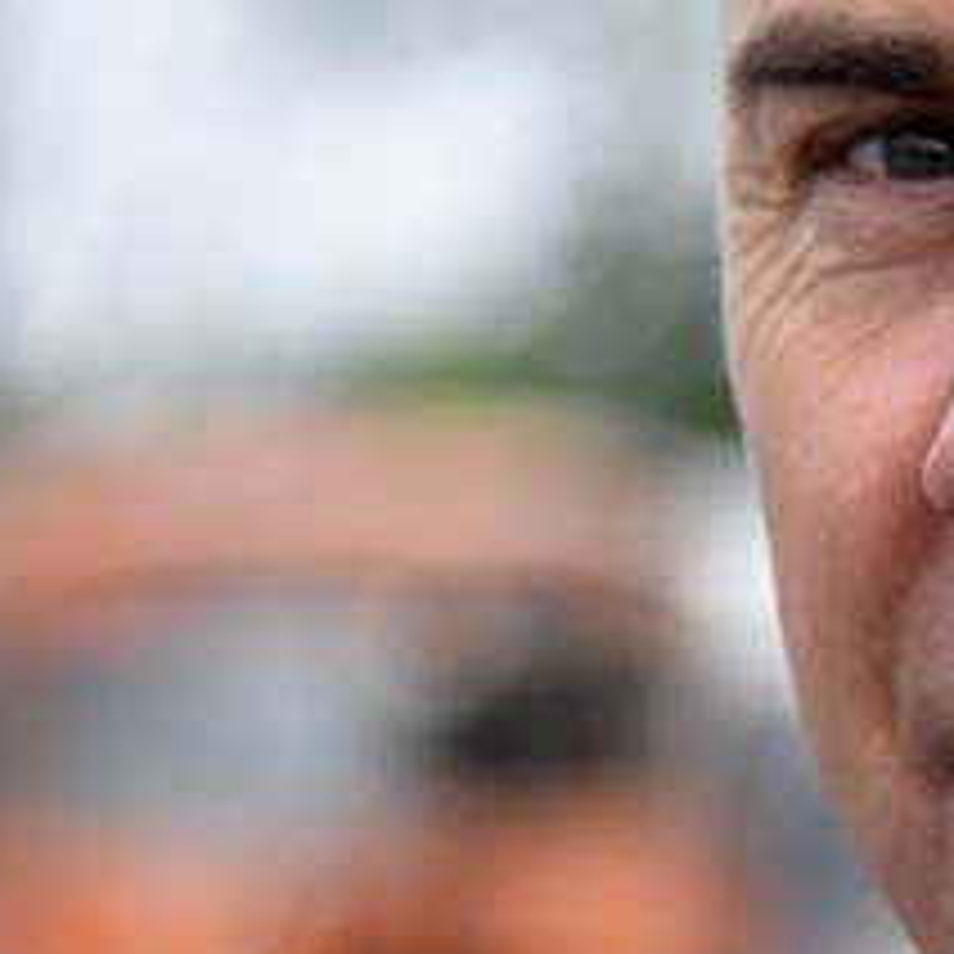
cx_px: 1323
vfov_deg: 4.1
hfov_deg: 4.0
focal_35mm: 431
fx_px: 13439
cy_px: 529
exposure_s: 1/4000
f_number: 4.5
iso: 3200
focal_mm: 105
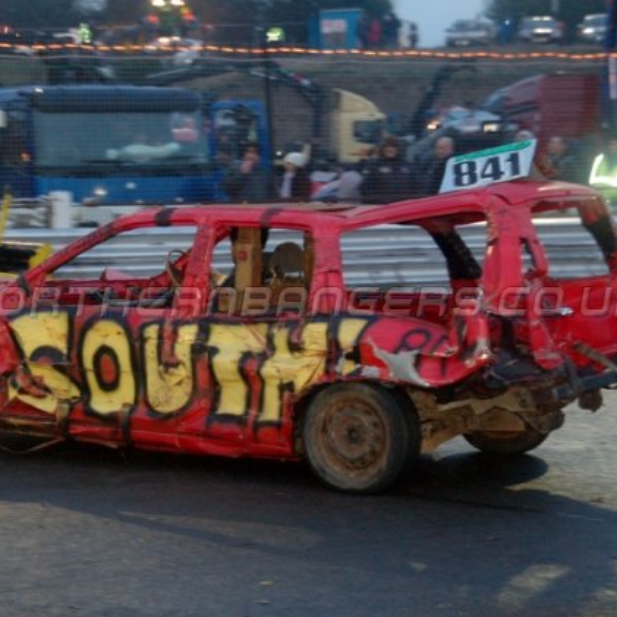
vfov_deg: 16.3
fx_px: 2151
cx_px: 251
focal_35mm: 107
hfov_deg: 16.3
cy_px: 306
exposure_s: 1/60
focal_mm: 55
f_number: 5.3
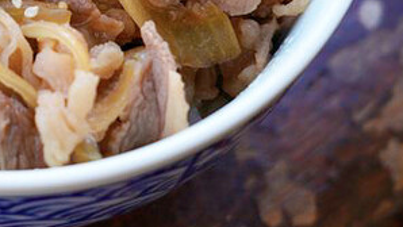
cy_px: -138
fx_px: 1786
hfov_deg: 12.5
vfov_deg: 7.1
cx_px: -127
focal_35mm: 167
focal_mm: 56
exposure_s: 1/100
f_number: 5
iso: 160
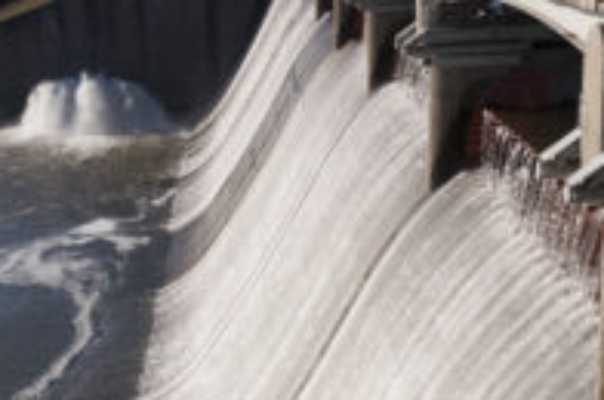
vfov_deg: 15.8
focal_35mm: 83
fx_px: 1390
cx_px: 348
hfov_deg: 24.5
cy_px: 468
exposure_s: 1/750
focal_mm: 18
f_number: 9.5
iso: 200
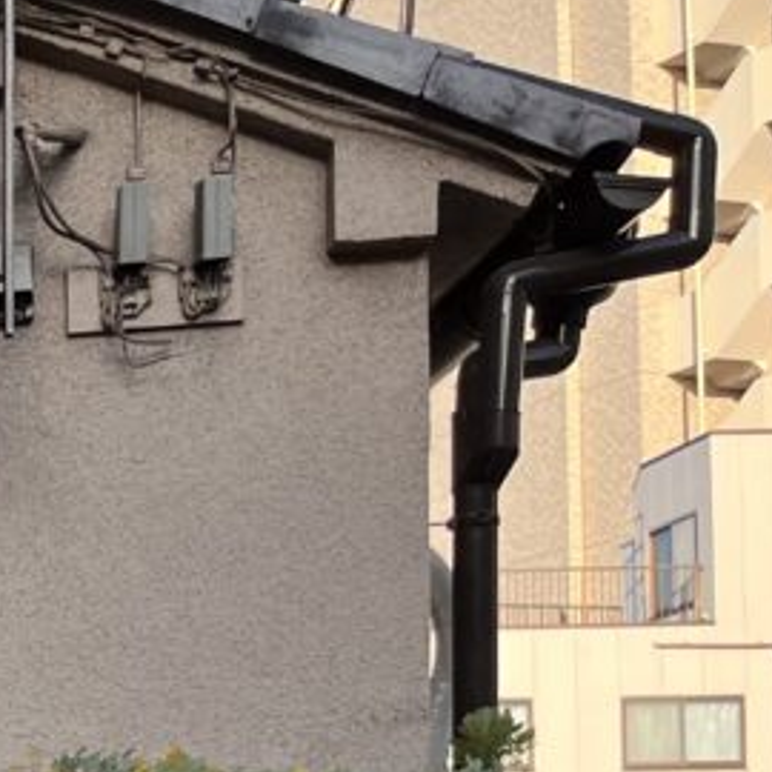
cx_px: -998
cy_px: 1006
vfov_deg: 15.2
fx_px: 2750
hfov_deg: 12.8
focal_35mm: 109
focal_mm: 5.1
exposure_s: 1/928
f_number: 1.6
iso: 50
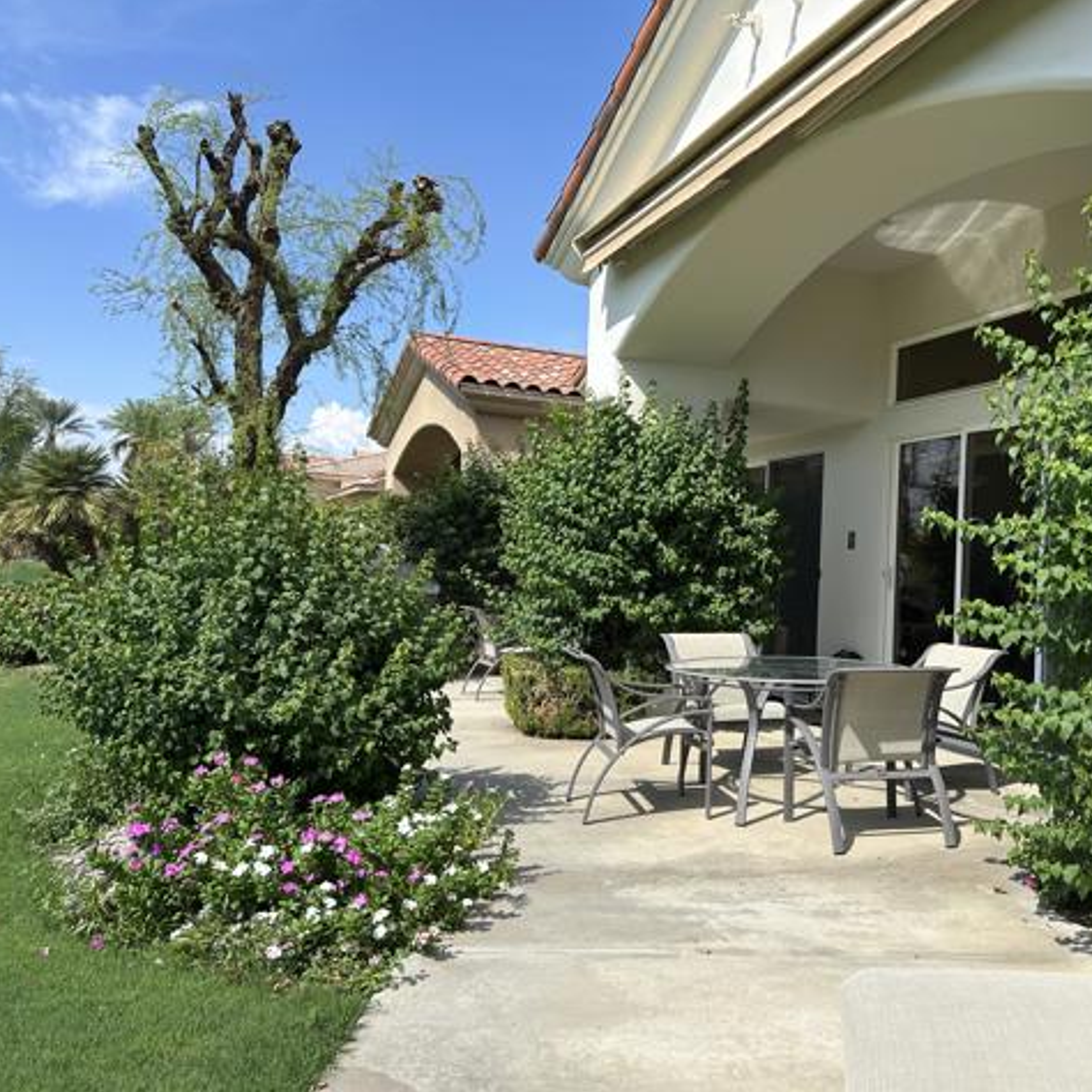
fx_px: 1106
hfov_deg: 51.7
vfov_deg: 52.5
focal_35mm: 31
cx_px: 712
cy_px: 544
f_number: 1.5
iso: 50
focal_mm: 5.7
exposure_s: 1/3571
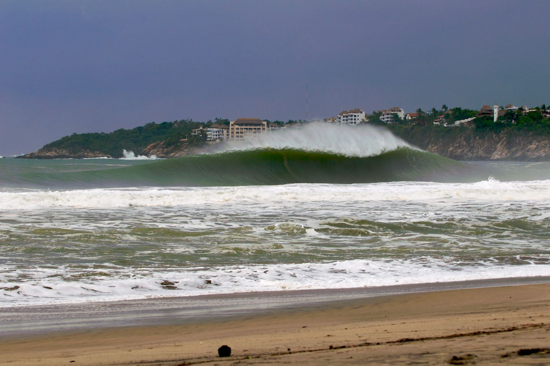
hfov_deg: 19.5
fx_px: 1603
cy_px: 183
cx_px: 275
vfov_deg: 13.0
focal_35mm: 105
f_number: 5
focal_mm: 70
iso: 200
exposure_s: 1/800
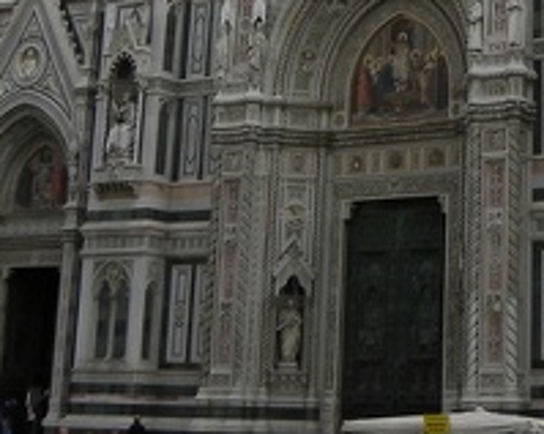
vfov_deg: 14.2
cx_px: 528
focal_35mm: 101
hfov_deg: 18.6
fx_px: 1625
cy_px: -221
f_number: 4.5
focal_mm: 4.6
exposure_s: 1/231
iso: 64
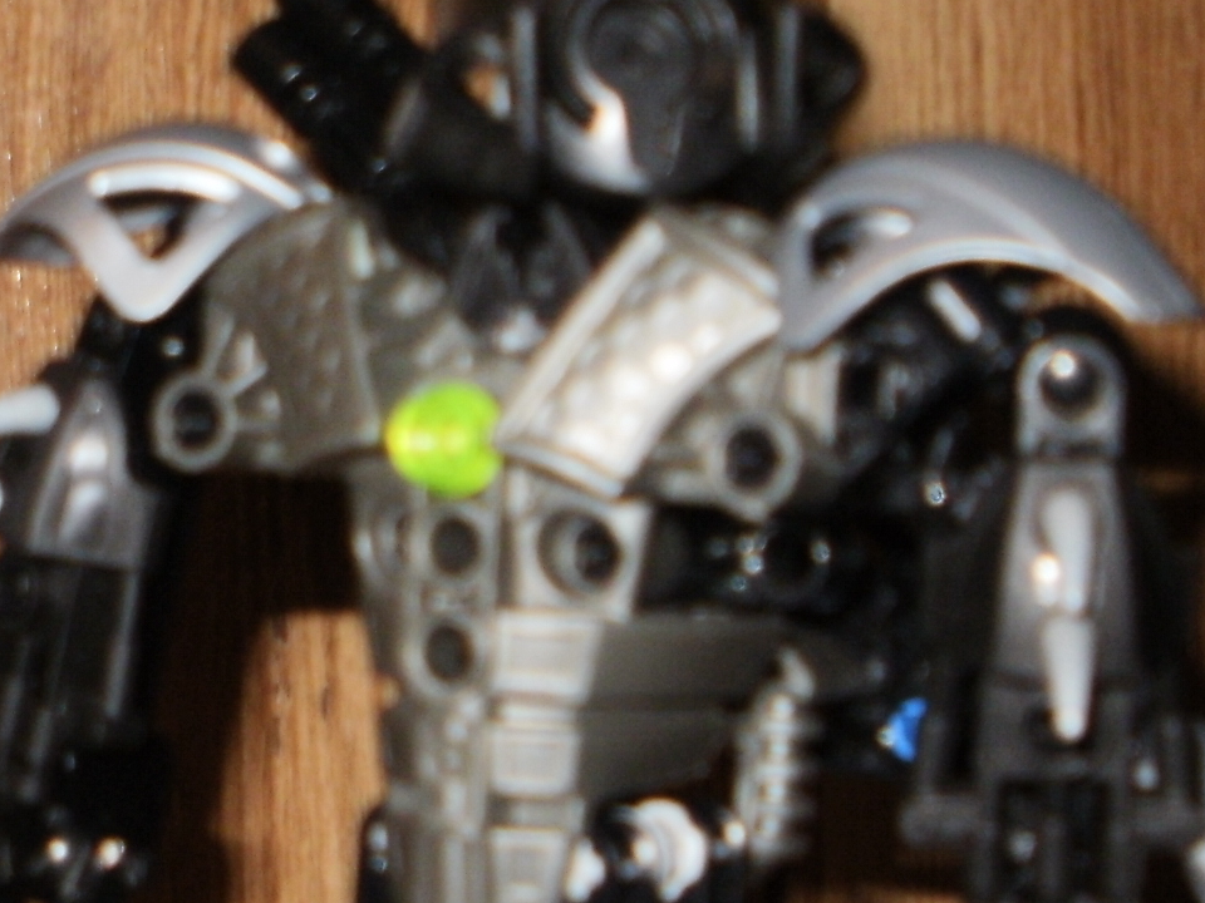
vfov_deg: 15.3
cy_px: 705
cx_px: 517
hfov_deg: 20.4
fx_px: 3342
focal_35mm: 96
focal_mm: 6.3
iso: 125
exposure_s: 1/30
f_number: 3.5
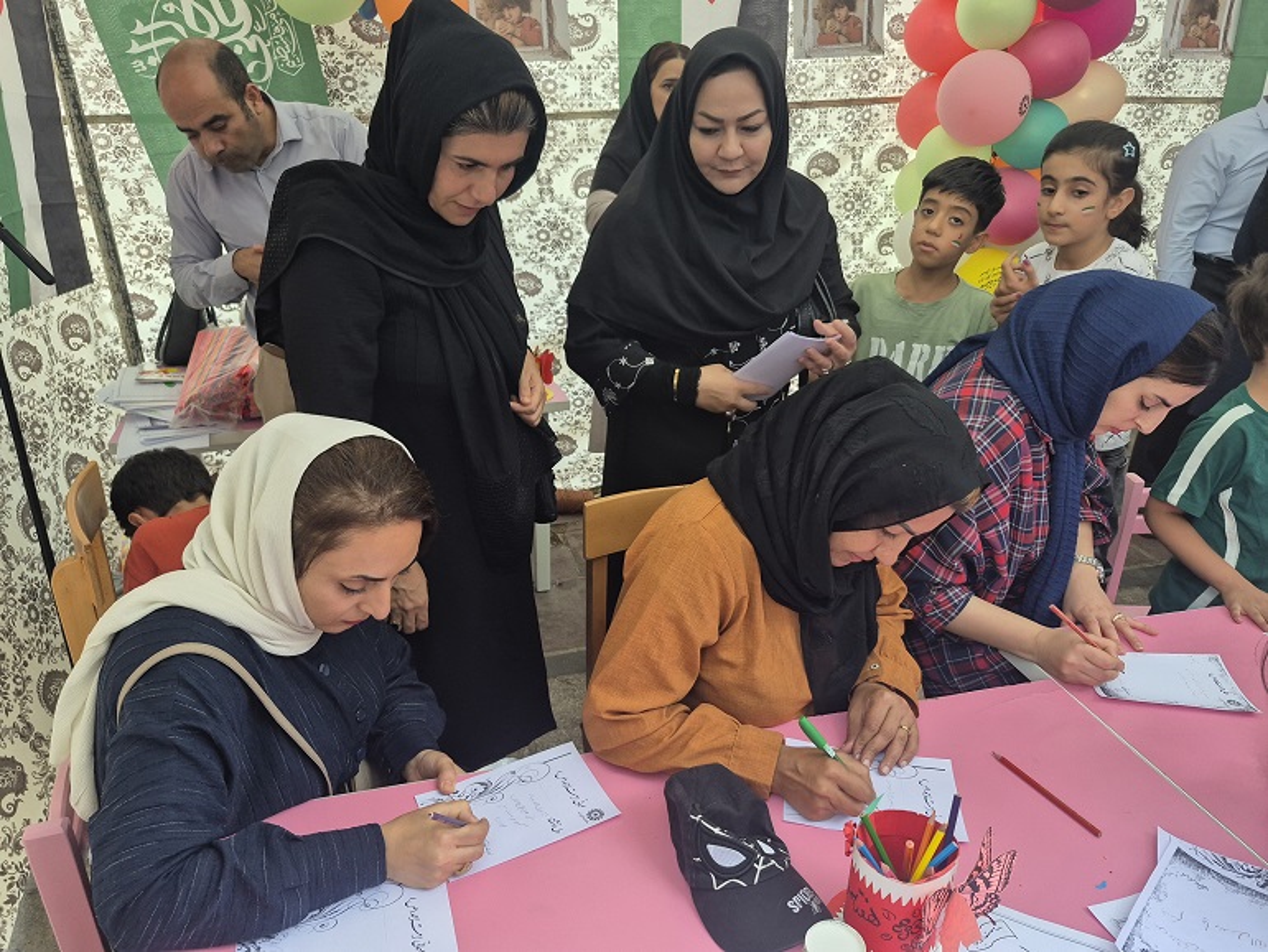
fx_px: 843
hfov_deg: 73.9
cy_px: 476
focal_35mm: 23
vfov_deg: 58.9
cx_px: 634
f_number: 1.8
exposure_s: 1/100
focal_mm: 5.4
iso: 250
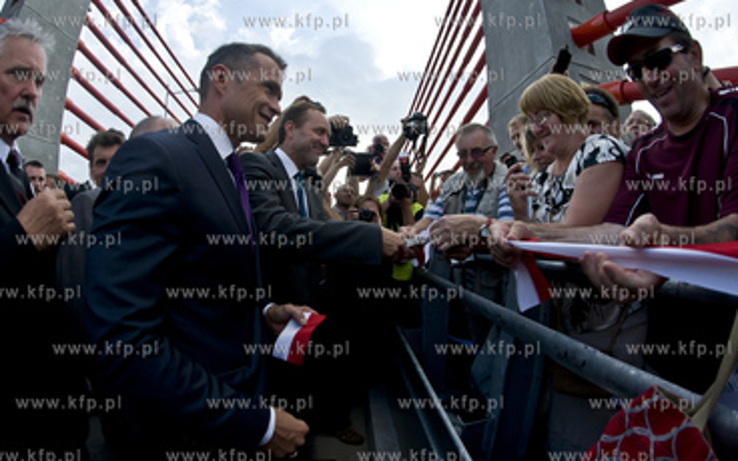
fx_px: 1669
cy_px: 210
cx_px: 367
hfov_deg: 24.9
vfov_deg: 15.7
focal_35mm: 83
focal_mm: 50
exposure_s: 1/400
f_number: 4
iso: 250
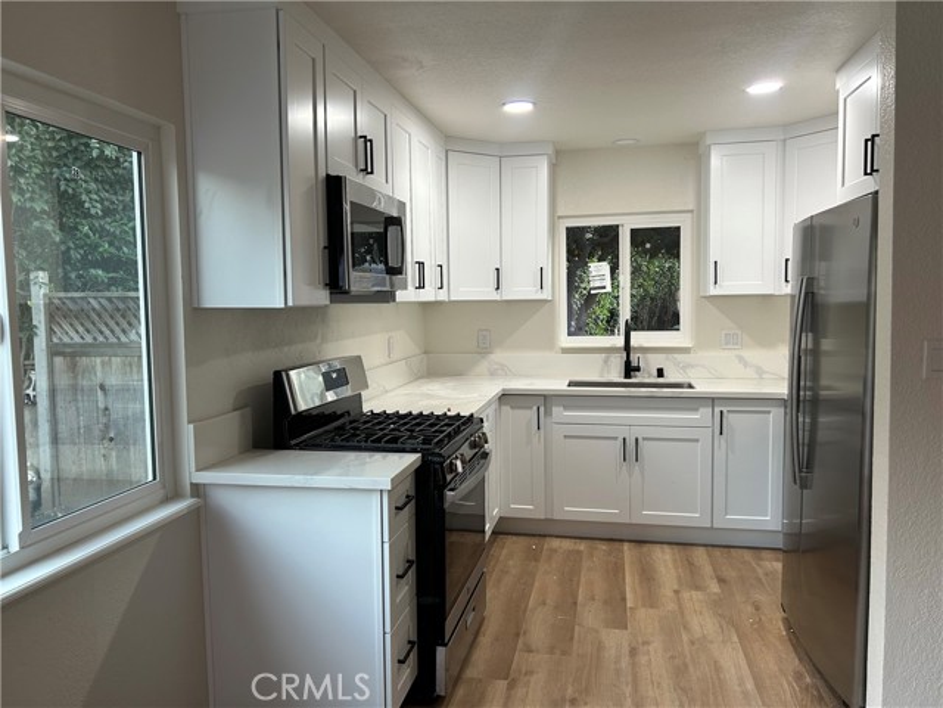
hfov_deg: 67.3
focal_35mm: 26
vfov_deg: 53.1
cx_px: 472
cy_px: 354
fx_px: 708
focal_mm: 5.7
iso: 100
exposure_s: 1/121
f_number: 1.5
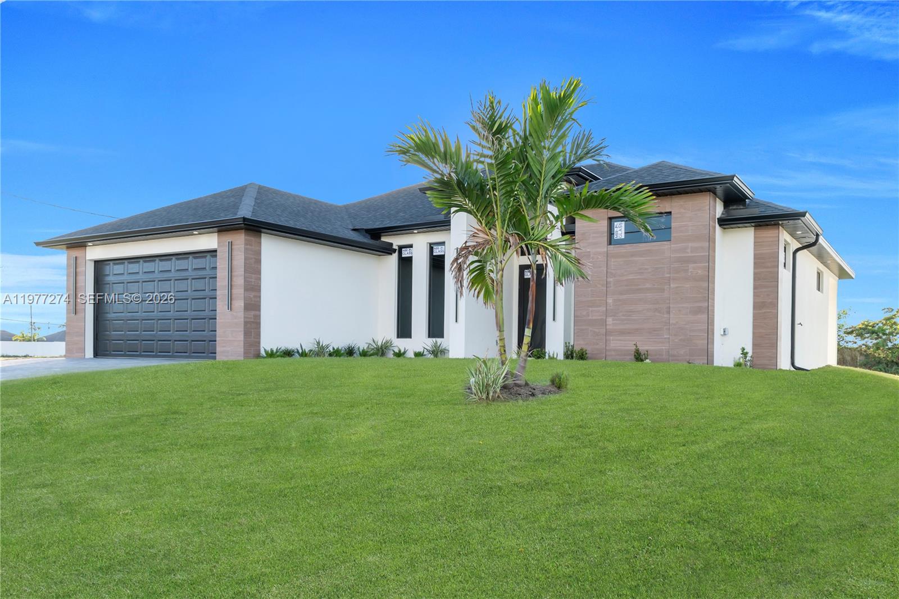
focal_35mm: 30
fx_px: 749
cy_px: 300
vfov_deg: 43.6
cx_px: 450
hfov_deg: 61.9
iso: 100
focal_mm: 20
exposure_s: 1/160
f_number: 6.3
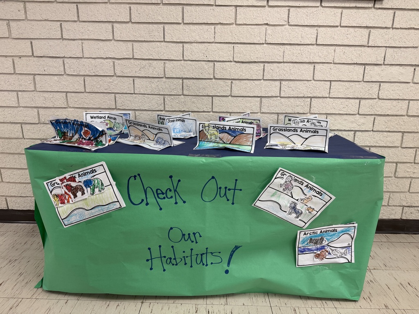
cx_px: 210
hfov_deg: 71.6
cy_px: 157
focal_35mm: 24
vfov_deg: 56.8
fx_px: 291
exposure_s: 1/60
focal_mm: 6.76
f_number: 1.78
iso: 125
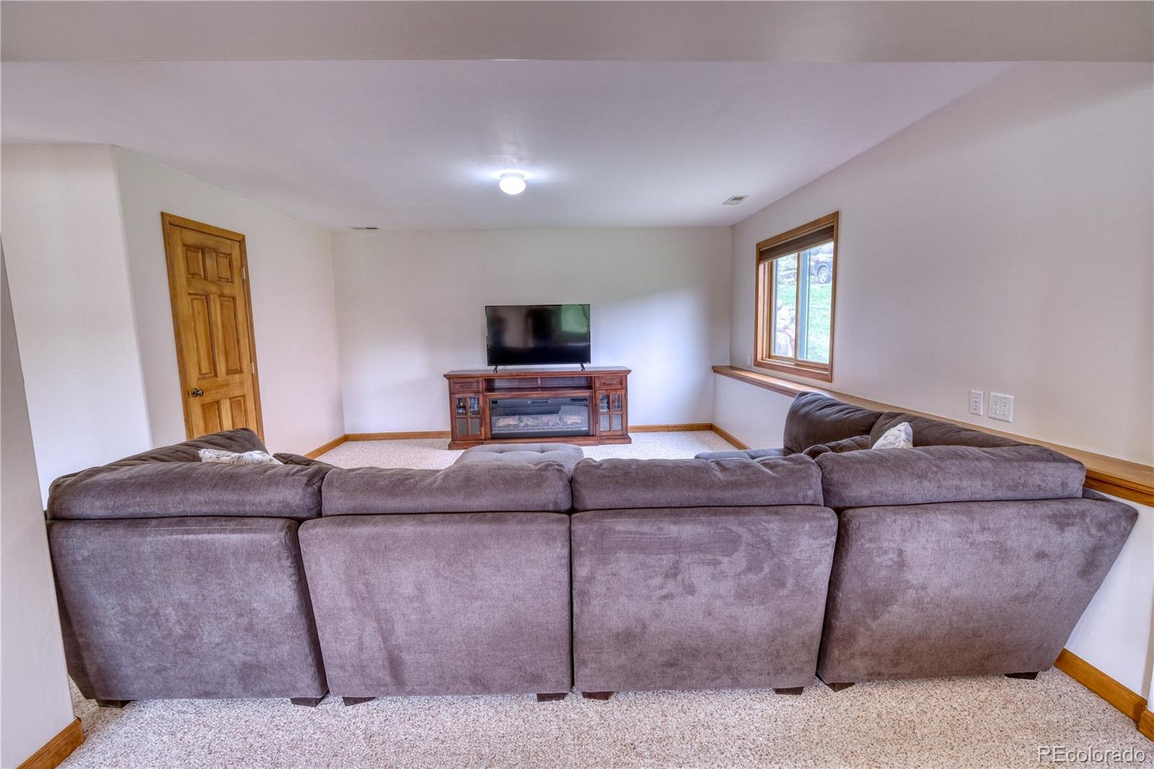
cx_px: 577
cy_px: 384
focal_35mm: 15
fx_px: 481
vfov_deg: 77.3
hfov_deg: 100.4
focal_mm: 10
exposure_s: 1/30
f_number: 6.4
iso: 1250
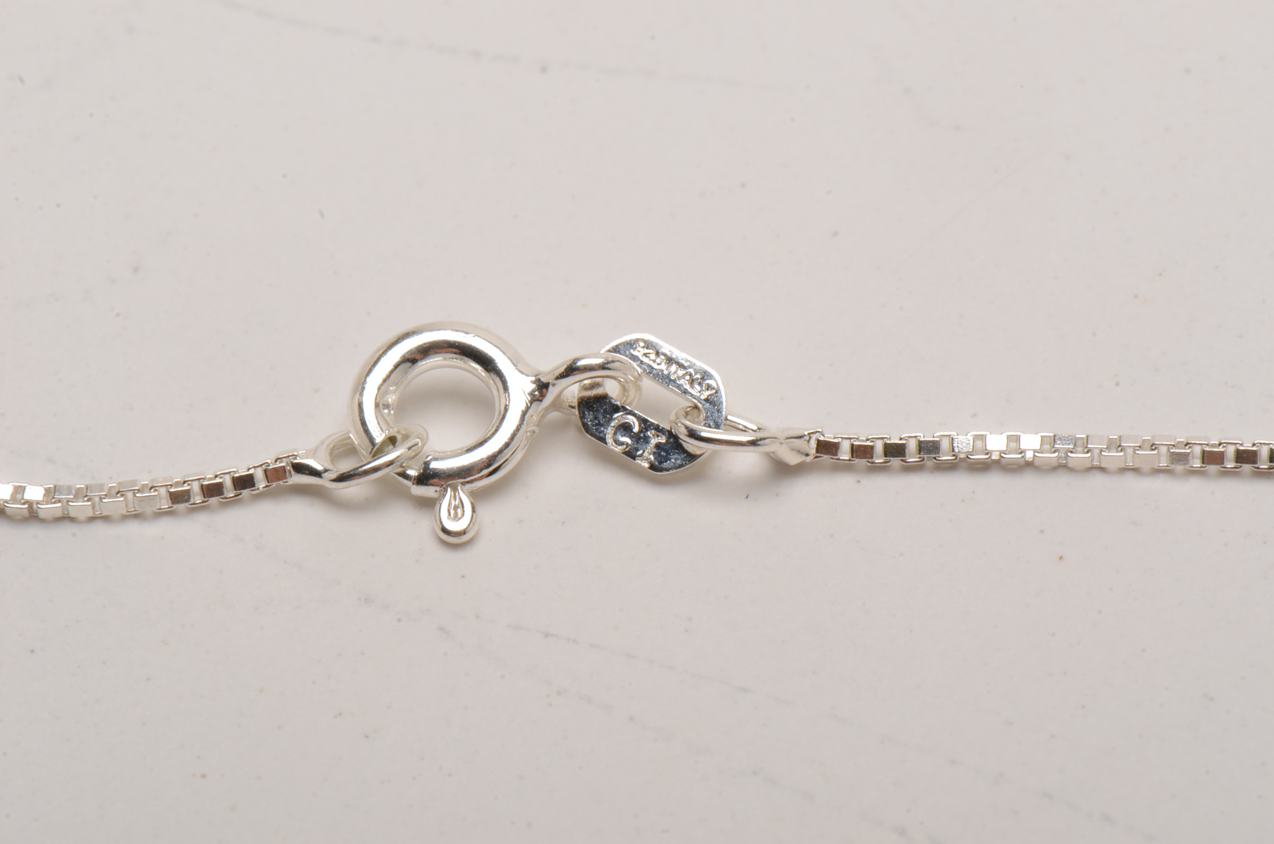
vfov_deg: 10.7
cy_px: 422
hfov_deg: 16.1
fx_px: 4503
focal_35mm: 128
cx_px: 637
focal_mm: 85
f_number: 29
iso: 100
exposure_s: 1/160
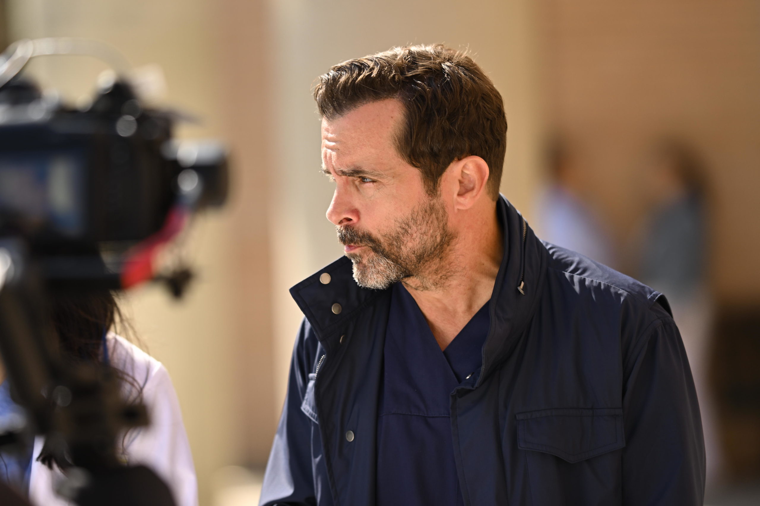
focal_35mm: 202
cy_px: 253
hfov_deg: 10.2
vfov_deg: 6.8
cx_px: 380
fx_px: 4263
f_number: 1.8
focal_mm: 135
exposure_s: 1/1600
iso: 64
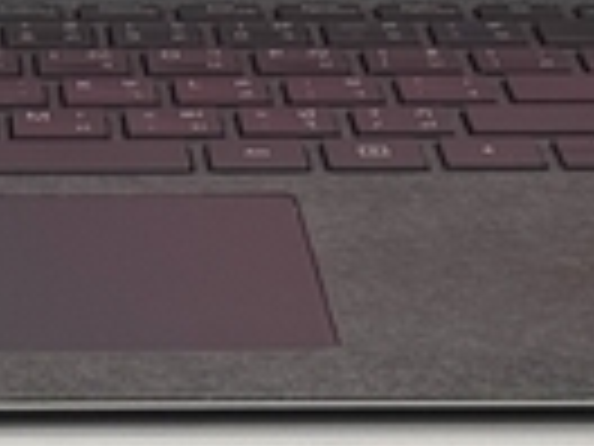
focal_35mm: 291
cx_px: -117
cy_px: -617
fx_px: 4993
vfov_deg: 5.0
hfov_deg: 6.8
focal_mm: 6.76
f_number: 1.78
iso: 50
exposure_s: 1/128
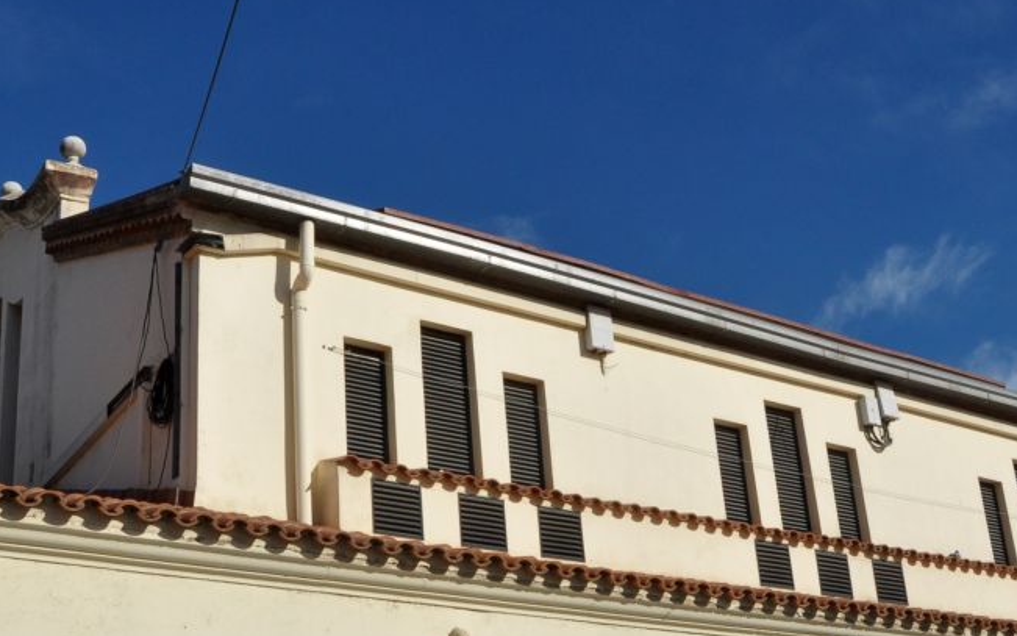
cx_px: 522
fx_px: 1331
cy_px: 438
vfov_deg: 26.7
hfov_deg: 41.8
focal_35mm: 48
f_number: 14
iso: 500
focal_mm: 20
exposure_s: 1/640
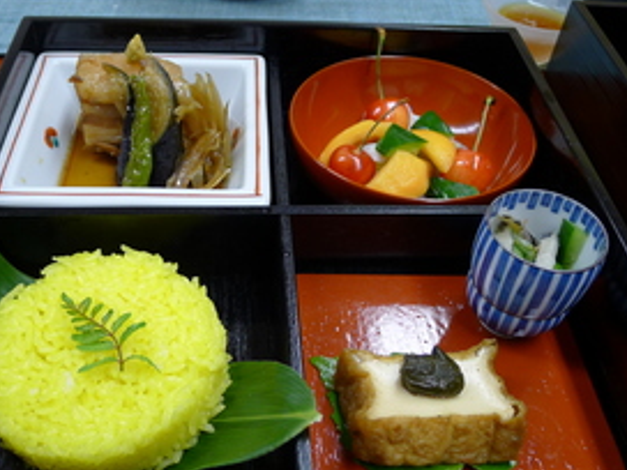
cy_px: 286
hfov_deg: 51.1
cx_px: 260
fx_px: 652
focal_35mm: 36
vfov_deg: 39.5
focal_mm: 5.1
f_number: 2
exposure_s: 1/60
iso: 160
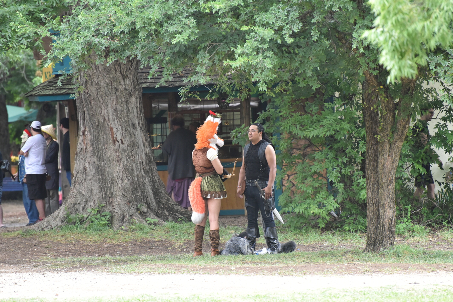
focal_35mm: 300
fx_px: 3776
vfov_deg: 4.6
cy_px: 151
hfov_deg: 6.9
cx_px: 226
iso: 3600
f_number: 5.6
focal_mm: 300
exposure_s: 1/640
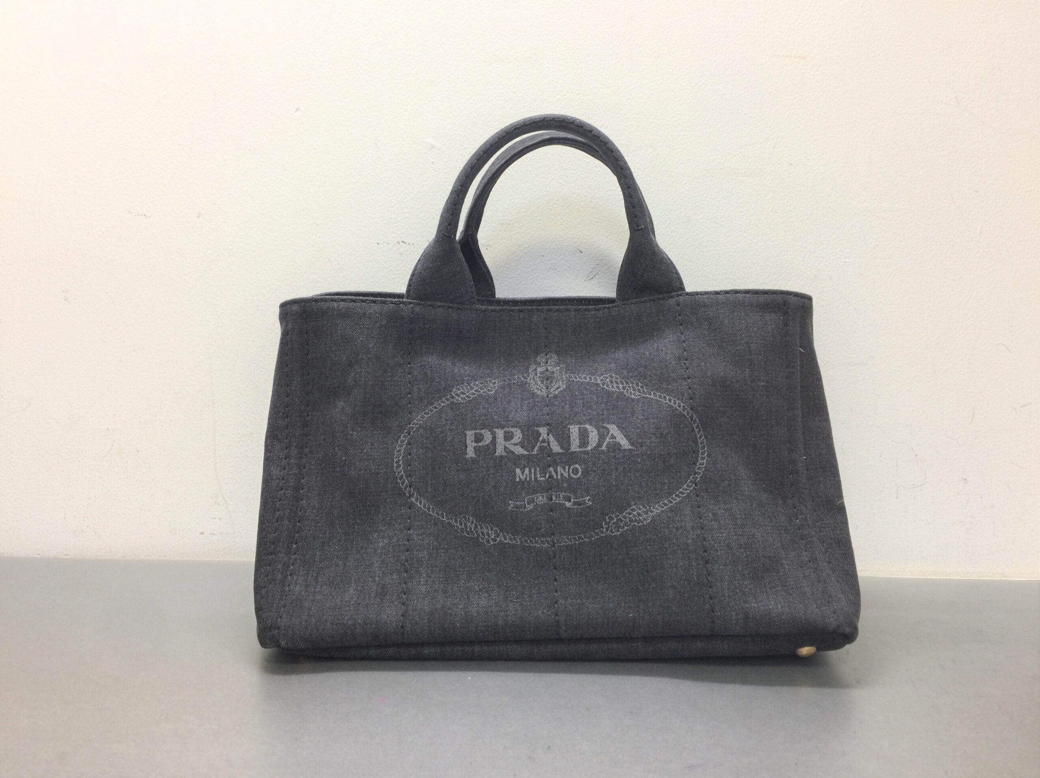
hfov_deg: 61.7
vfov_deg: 48.1
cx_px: 520
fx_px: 870
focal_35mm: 29
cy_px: 389
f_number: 2.2
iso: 32
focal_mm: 4.15
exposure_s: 1/15
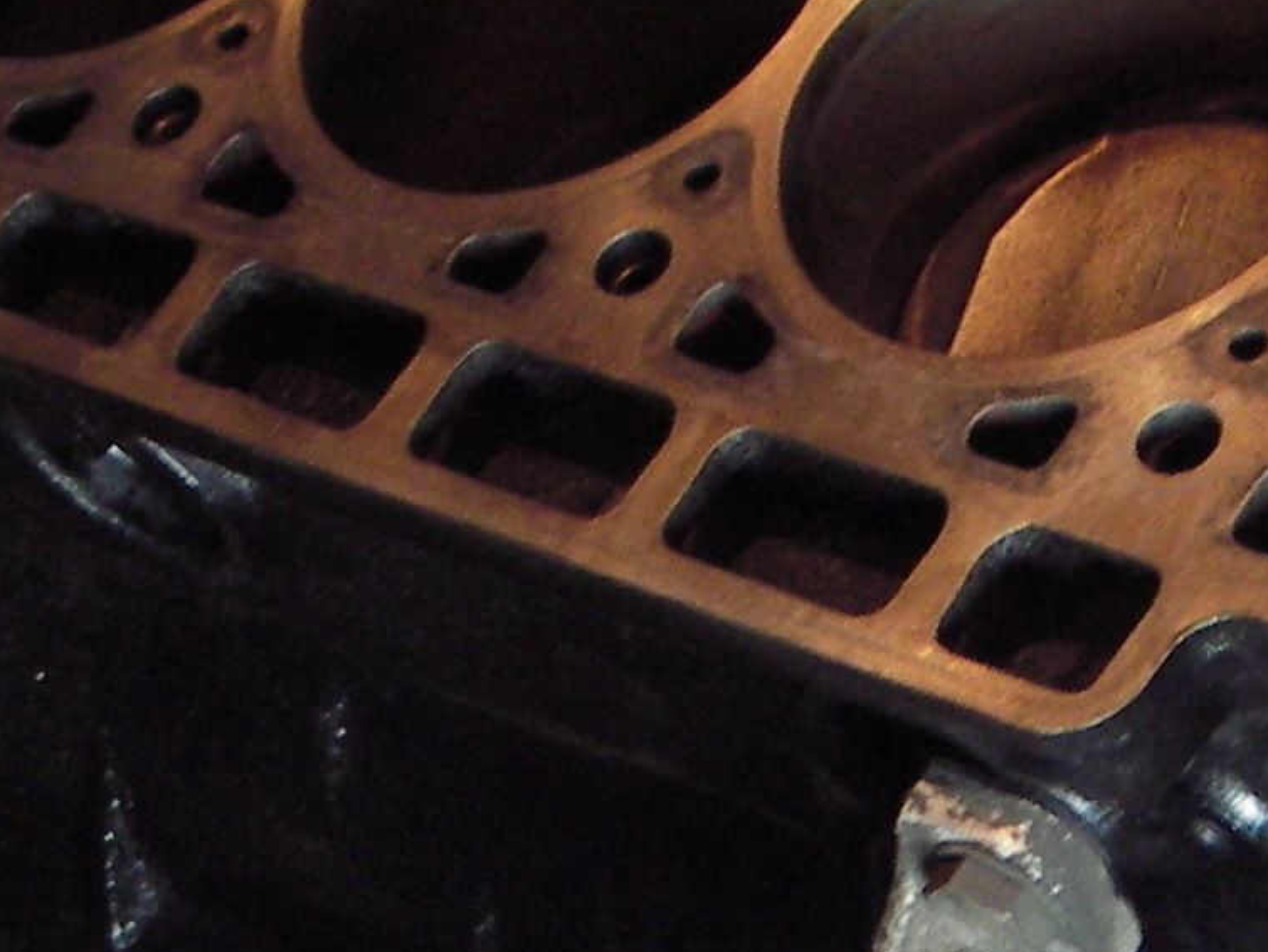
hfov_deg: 15.2
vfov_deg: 11.3
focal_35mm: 129
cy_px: 1137
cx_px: 1046
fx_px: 4727
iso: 100
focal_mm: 6.3
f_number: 3.3
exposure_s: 1/4
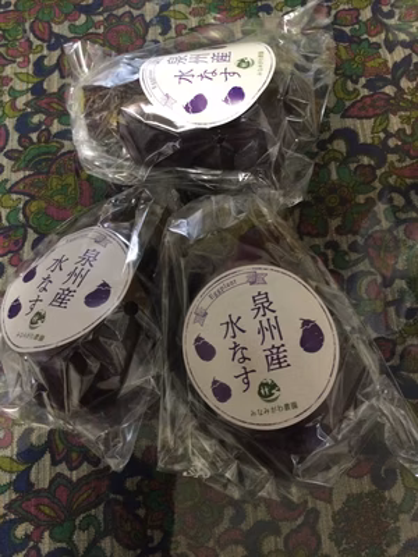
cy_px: 278
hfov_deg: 45.4
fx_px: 499
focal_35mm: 31
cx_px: 209
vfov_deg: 58.4
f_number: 2.4
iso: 250
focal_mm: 3.3
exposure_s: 1/15
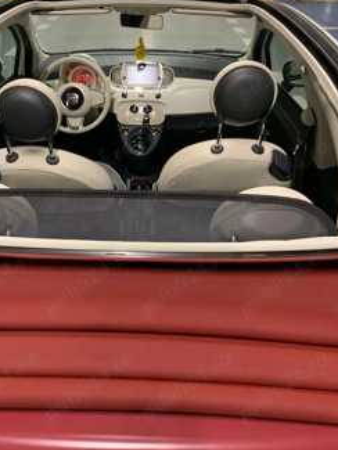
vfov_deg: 56.6
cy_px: 198
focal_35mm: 32
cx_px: 137
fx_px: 416
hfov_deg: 44.0
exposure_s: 1/50
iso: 250
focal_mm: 4.25
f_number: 1.8
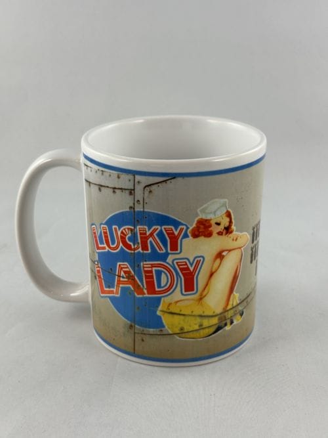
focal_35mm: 48
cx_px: 164
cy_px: 219
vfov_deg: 39.7
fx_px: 607
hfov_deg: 30.3
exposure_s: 1/100
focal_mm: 6.86
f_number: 1.78
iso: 50
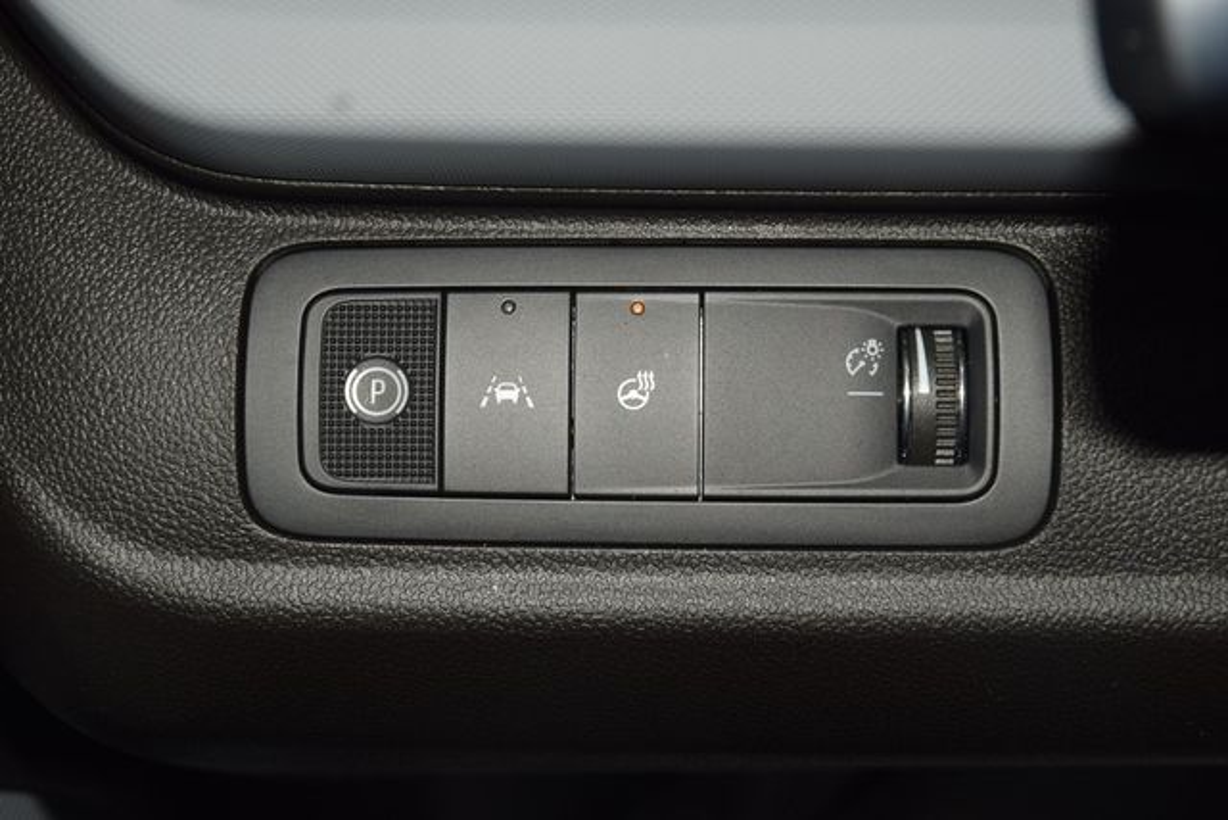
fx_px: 2815
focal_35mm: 82
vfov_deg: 16.6
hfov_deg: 24.6
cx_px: 614
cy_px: 410
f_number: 8
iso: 100
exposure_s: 1/60
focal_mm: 55
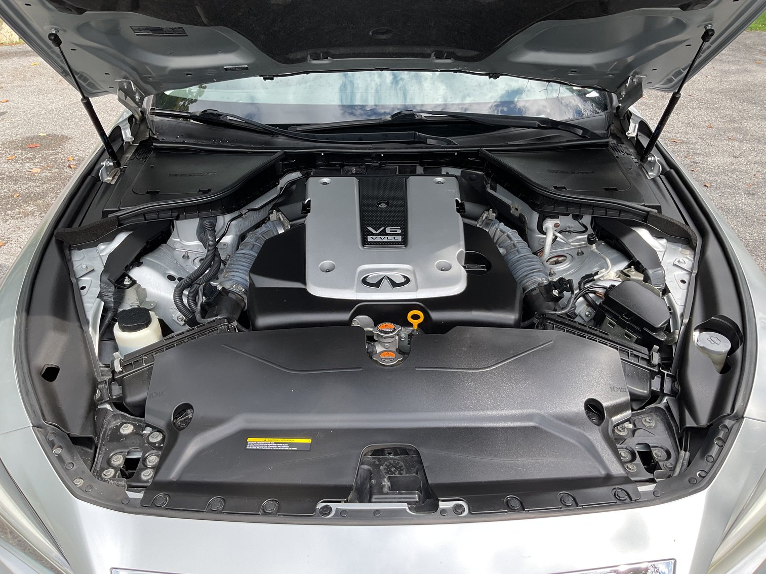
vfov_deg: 48.2
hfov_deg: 61.7
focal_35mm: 29
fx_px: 642
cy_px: 287
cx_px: 383
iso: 16
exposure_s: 1/283
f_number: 1.8
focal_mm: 3
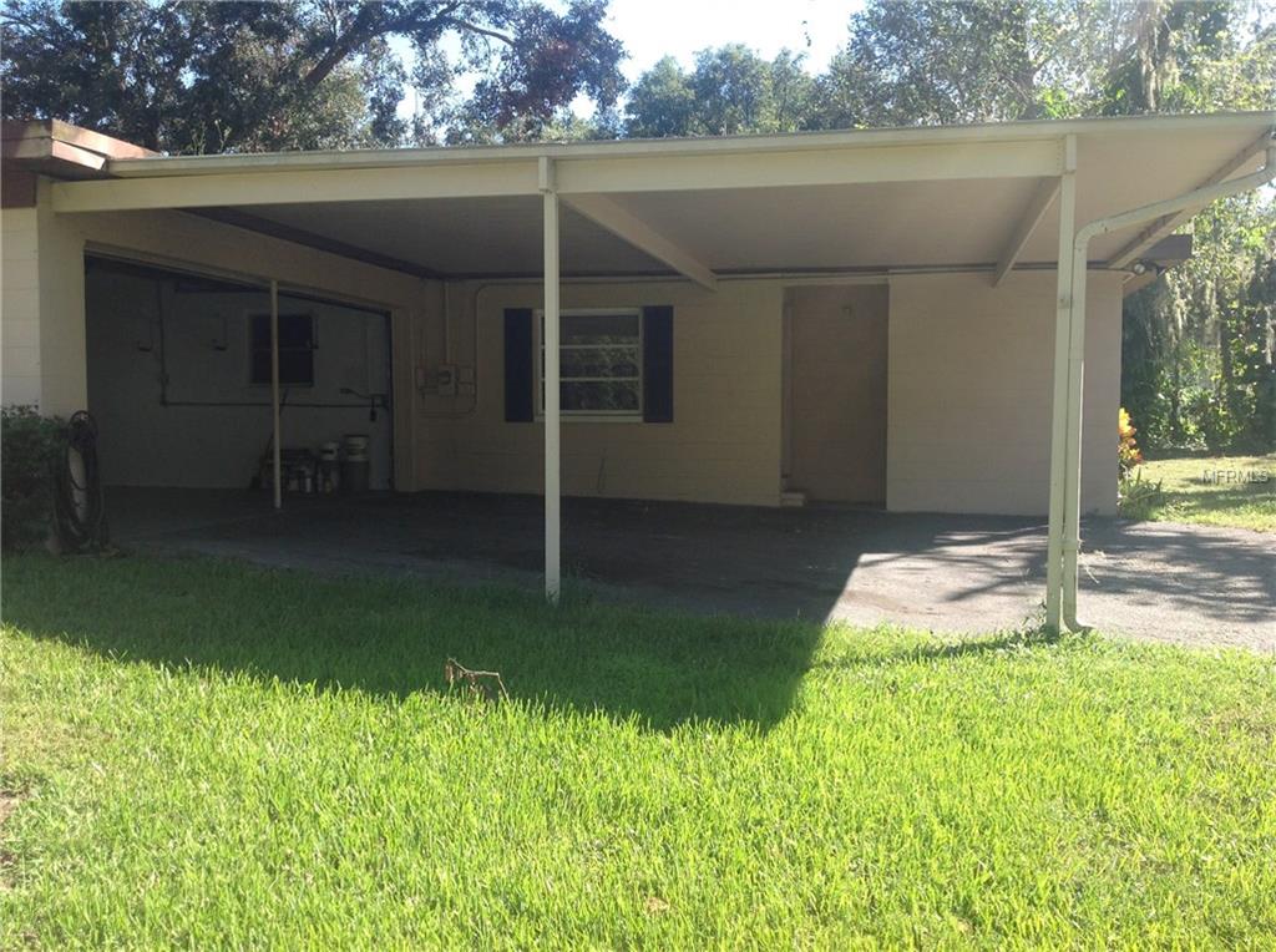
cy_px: 476
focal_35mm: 35
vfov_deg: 40.6
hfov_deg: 52.7
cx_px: 638
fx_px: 1288
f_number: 2.4
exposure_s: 1/451
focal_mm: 4.28
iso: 50
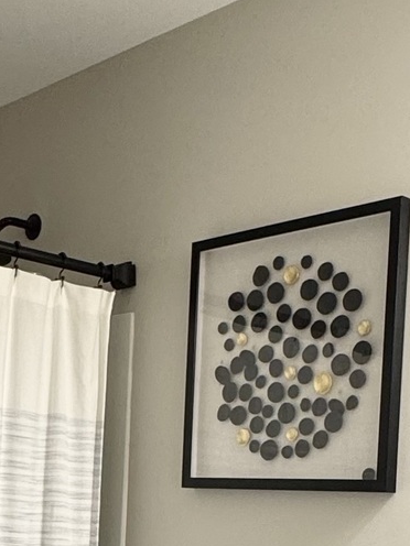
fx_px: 1027
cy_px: 560
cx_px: 165
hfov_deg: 22.6
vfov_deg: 27.9
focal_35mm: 65
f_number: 2.2
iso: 200
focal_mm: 2.22
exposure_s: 1/60
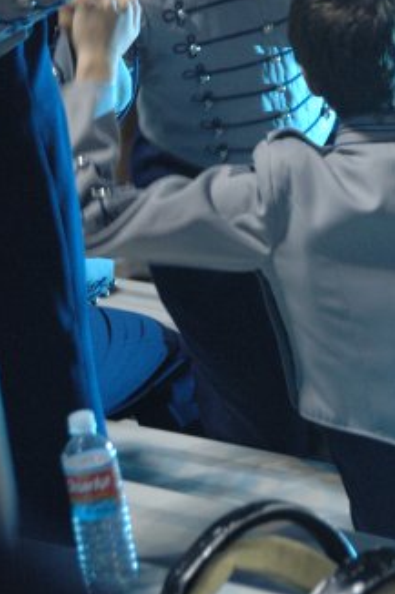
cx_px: 329
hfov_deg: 5.2
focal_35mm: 262
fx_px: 4315
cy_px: 80
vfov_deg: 7.8
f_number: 5.3
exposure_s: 1/30
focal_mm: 95
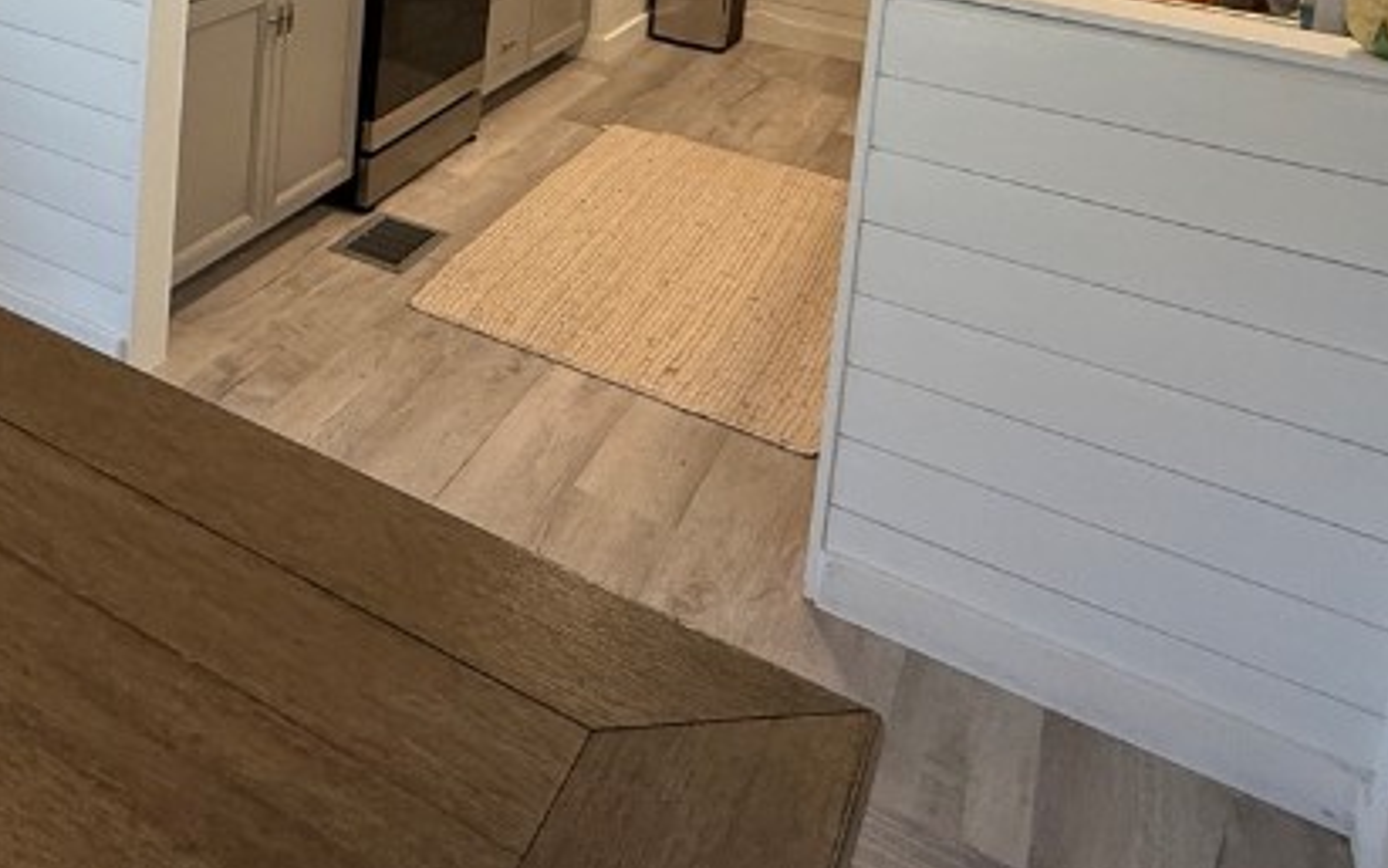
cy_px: -243
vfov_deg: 28.6
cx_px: 145
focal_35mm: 37
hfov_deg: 47.5
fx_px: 1400
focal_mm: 2.22
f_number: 2.2
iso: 320
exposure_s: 1/120
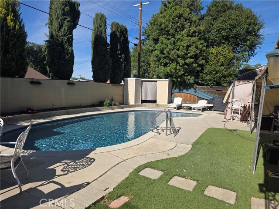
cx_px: 140
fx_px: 185
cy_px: 104
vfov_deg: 58.9
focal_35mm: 23
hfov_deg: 73.9
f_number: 1.7
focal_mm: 6.3
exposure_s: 1/5958
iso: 80
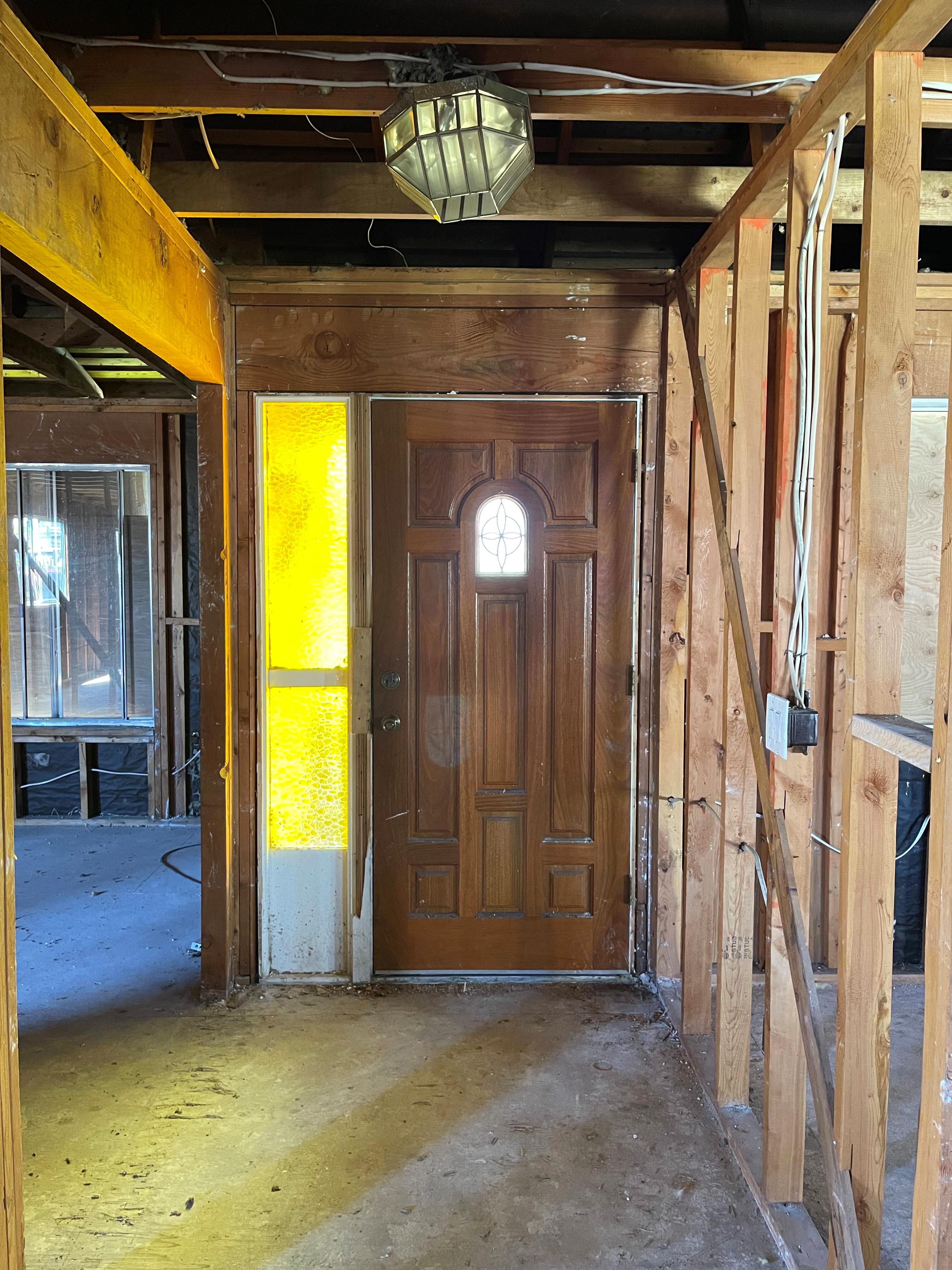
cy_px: 635
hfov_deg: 53.1
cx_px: 476
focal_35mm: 26
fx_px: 953
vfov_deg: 67.3
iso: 500
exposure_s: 1/43
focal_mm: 5.1
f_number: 1.6
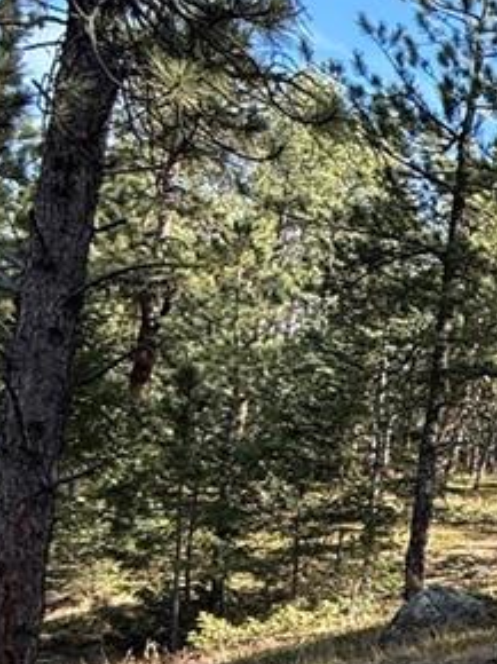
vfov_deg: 32.2
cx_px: 999
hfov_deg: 17.6
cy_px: 552
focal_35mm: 58
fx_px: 1112
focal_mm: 2.22
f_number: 2.2
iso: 64
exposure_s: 1/261
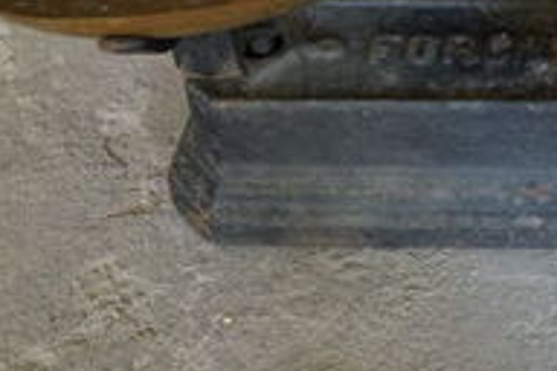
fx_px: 1160
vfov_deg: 17.7
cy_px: -7
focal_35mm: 75
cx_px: 641
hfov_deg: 24.8
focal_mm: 20
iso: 800
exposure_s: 1/60
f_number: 4
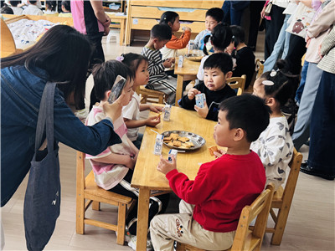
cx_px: 168
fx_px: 232
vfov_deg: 56.8
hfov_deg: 71.6
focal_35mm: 24
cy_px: 126
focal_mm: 6.76
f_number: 1.78
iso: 200
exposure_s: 1/121
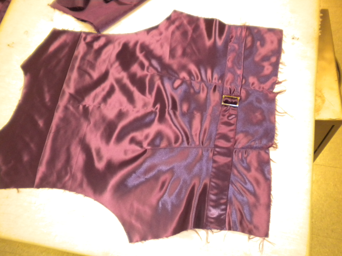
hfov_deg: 52.6
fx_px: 346
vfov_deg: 40.7
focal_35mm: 35
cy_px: 128
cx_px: 171
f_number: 3.1
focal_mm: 6.3
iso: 400
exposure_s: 1/33.6
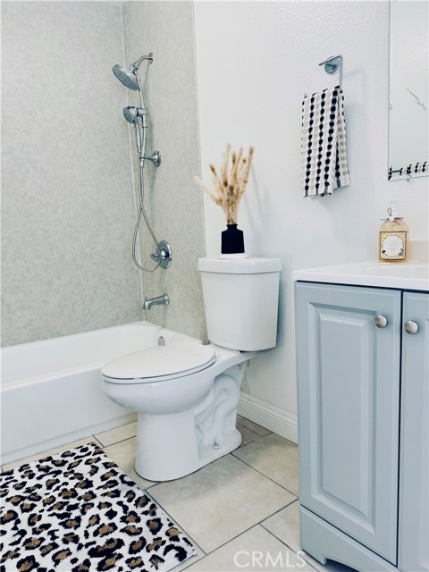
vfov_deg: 71.6
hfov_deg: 56.8
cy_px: 286
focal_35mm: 24
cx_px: 214
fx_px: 397
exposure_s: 1/120
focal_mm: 6.76
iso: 200
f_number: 1.78
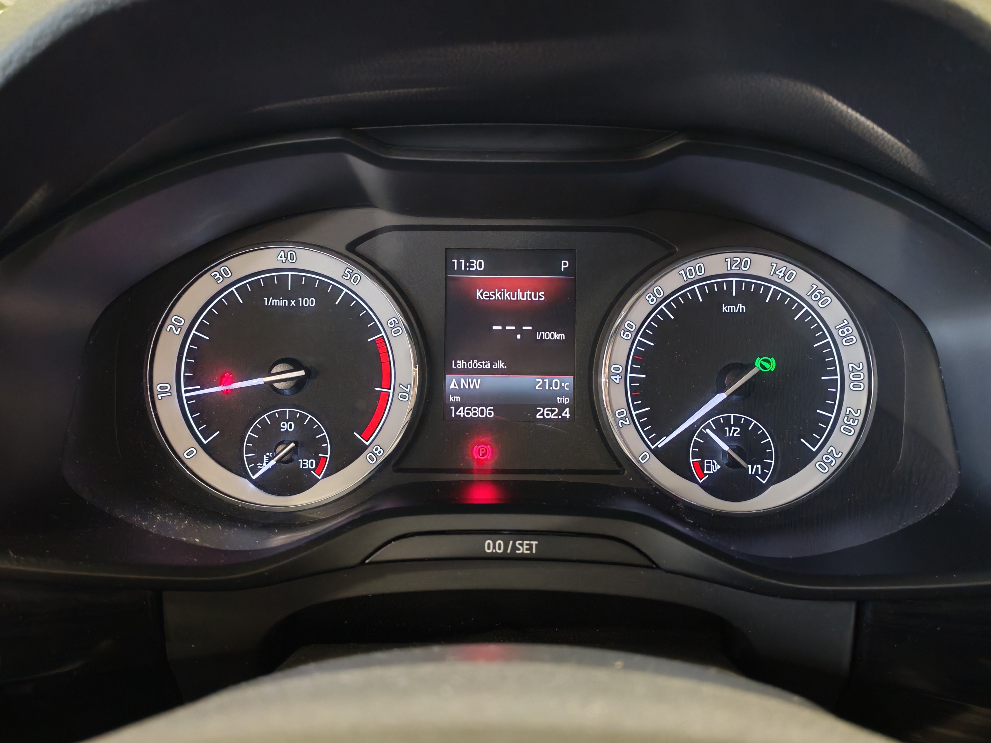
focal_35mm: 31
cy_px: 372
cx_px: 496
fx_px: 887
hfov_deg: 58.4
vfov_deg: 45.4
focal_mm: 6.12
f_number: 1.9
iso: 2265
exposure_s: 1/33.3
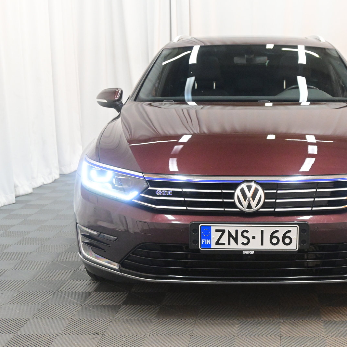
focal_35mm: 59
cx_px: 252
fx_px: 669
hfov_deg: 28.7
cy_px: 172
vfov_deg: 29.1
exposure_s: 1/50
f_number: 5.6
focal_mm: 30.5
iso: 5600
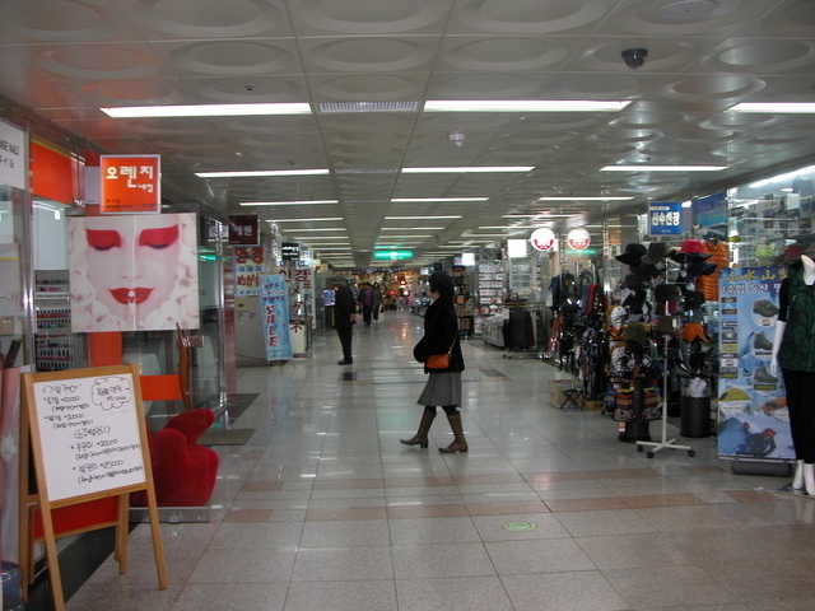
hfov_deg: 54.0
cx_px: 408
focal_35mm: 34
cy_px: 306
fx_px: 800
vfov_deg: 41.8
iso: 100
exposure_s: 1/30
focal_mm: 8.9
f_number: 2.8
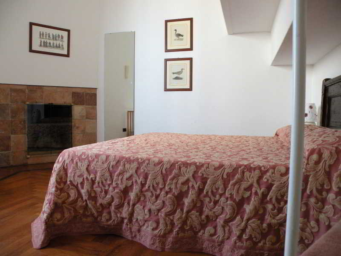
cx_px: 170
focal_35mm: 27
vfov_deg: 51.4
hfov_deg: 65.3
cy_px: 128
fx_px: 266
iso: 232
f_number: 2.8
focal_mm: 4.7
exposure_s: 1/60
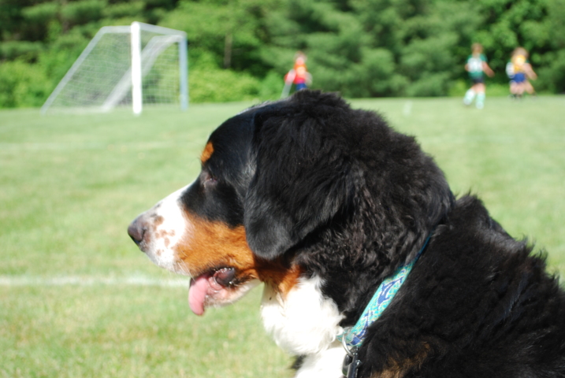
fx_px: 943
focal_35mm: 60
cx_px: 282
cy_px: 189
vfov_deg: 22.7
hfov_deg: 33.4
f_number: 6.3
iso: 100
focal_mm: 40
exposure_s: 1/160
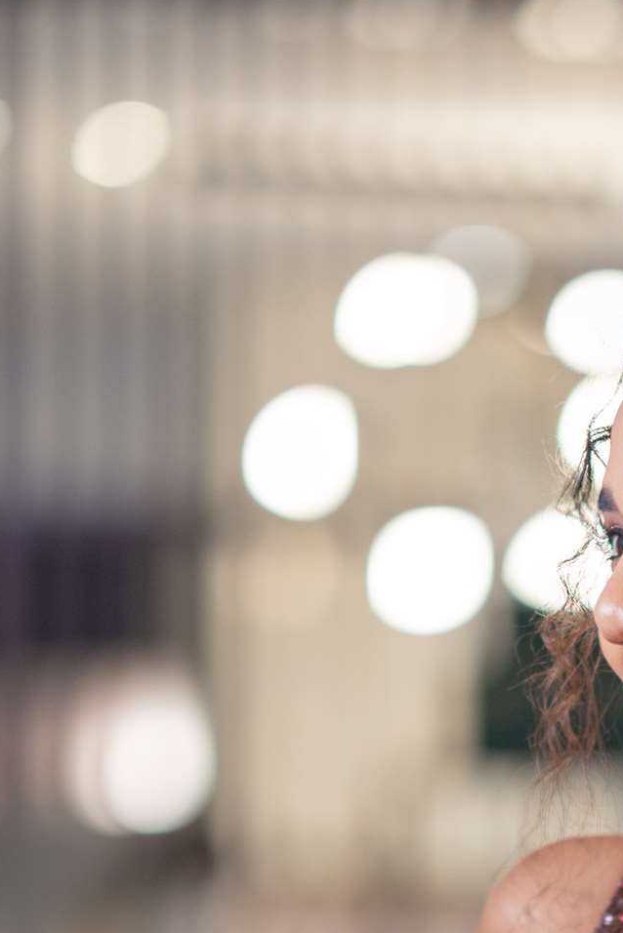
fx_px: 6640
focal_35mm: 256
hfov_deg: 5.3
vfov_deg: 8.0
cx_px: 853
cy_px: 1176
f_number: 1.4
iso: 640
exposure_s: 1/250
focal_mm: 85
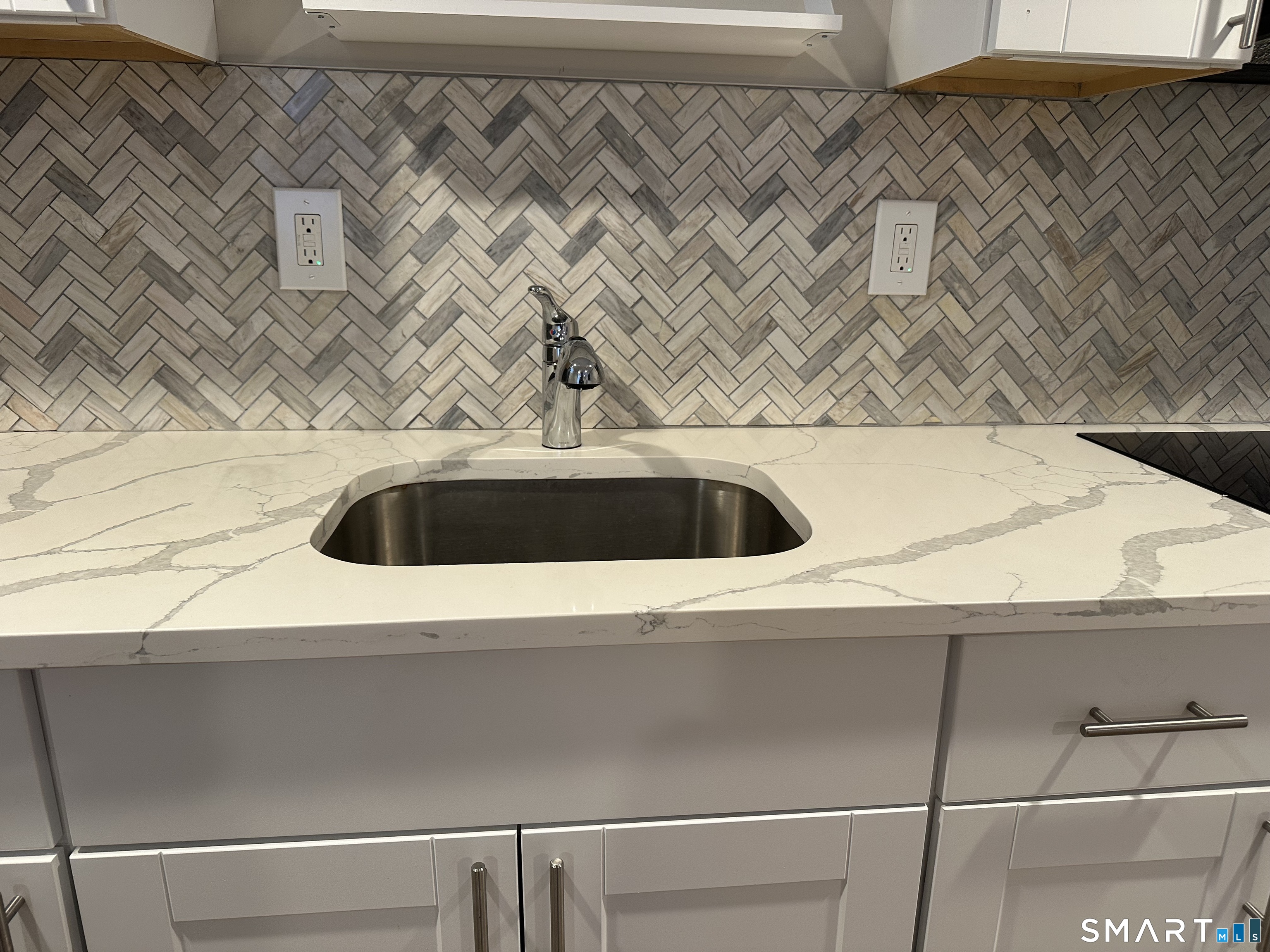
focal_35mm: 24
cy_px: 476
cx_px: 635
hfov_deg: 71.6
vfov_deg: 56.8
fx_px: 881
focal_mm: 6.86
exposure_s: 1/60
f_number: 1.78
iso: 160
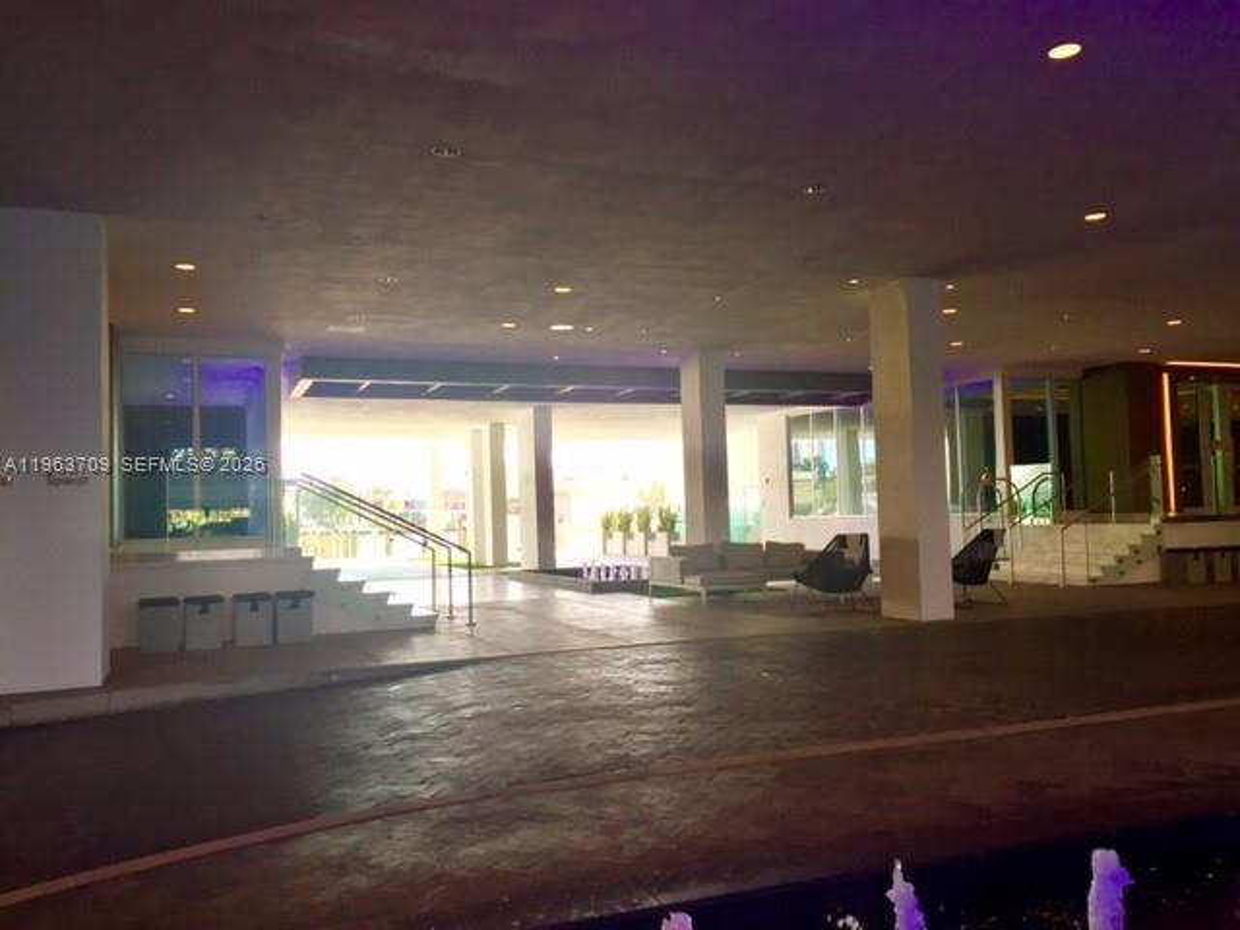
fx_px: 1039
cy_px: 465
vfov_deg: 48.2
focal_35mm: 29
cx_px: 620
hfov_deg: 61.7
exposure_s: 1/120
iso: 40
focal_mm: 4.15
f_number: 2.2
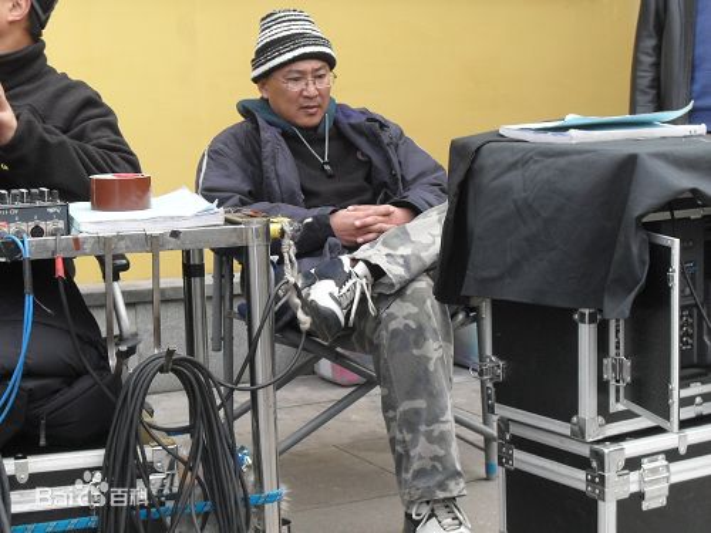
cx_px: 356
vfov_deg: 18.2
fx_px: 1664
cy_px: 266
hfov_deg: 24.1
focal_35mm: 81
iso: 80
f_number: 4
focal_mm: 13.5
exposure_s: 1/125
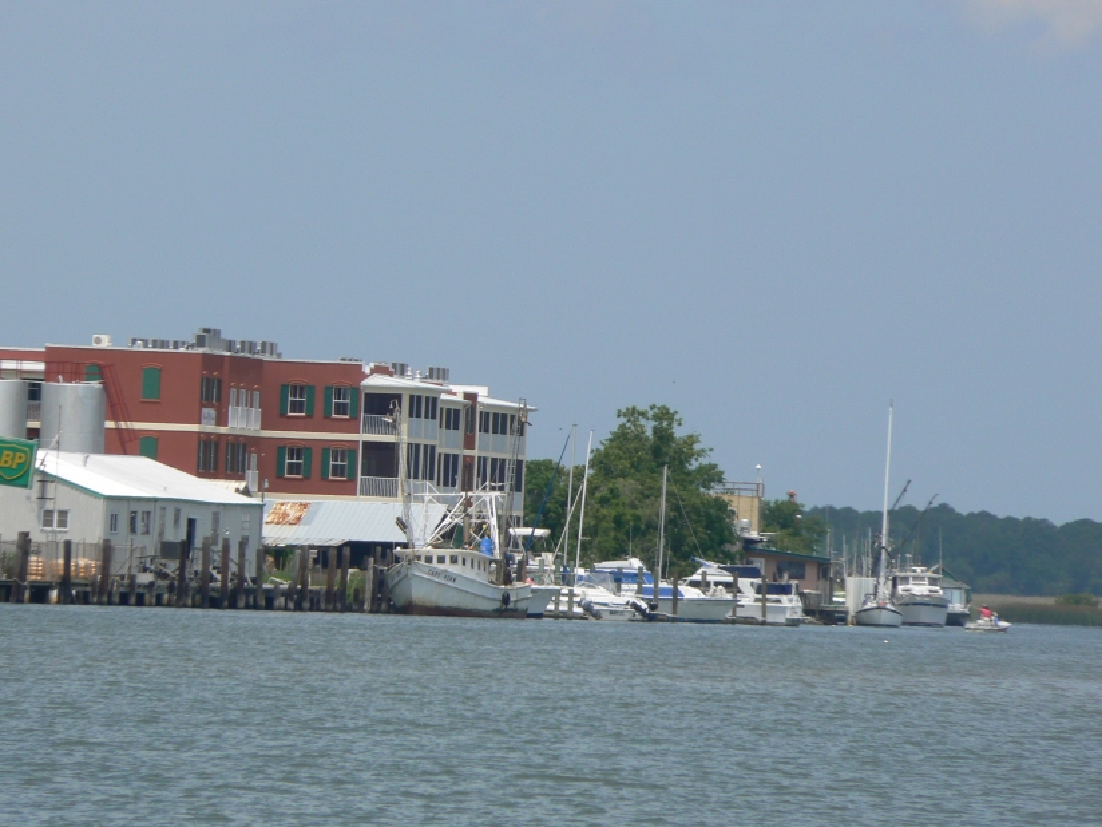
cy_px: 414
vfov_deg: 3.4
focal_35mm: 432
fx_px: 13753
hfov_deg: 4.6
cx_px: 551
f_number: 8
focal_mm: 72
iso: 80
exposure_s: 1/400
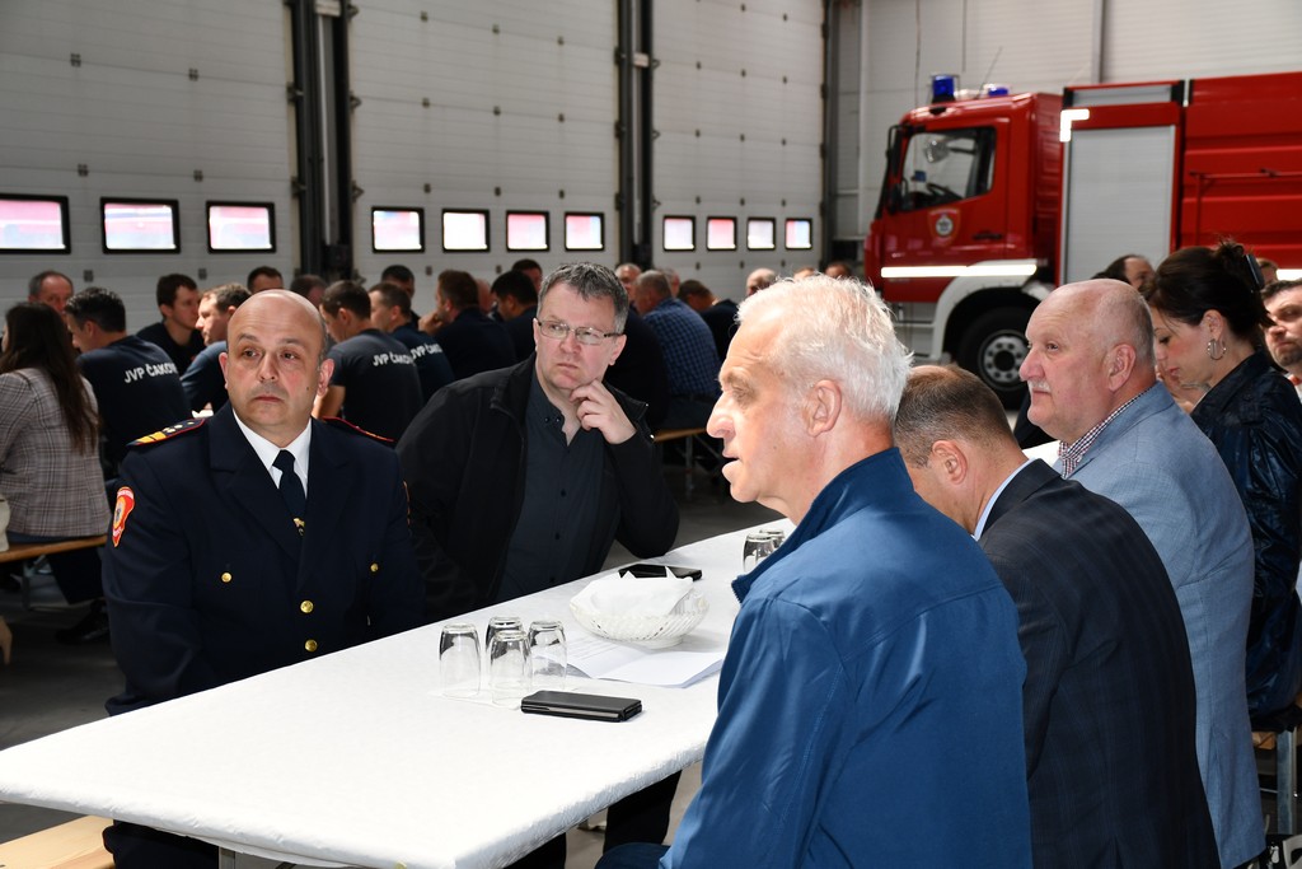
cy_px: 434
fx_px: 1881
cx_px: 651
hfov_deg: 38.2
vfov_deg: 26.0
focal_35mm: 52
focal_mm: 35
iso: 200
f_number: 4.2
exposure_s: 1/200
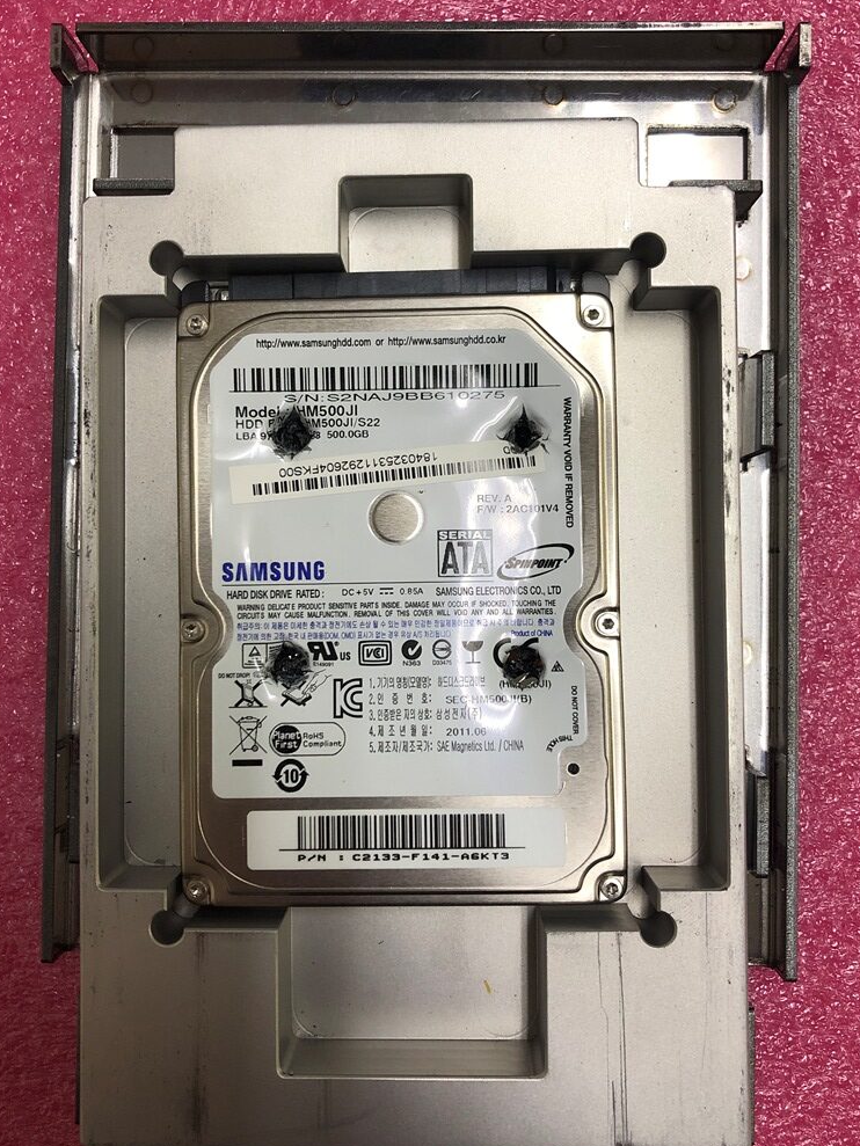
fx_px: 960
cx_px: 432
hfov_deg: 48.2
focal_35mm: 29
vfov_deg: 61.6
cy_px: 586
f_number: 1.8
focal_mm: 3.99
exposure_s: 1/33
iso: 32
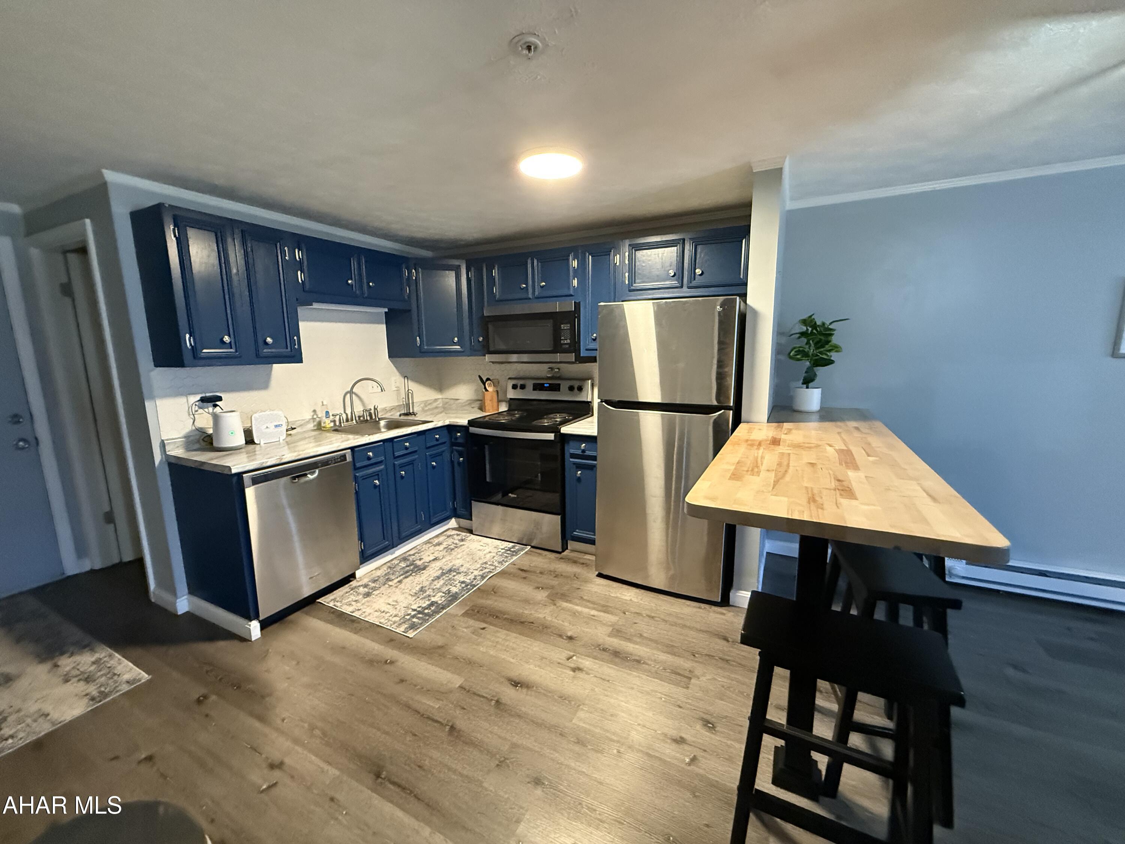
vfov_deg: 85.7
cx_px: 562
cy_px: 422
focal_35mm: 14
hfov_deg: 102.1
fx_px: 455
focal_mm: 2.22
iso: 800
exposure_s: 1/60
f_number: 2.2
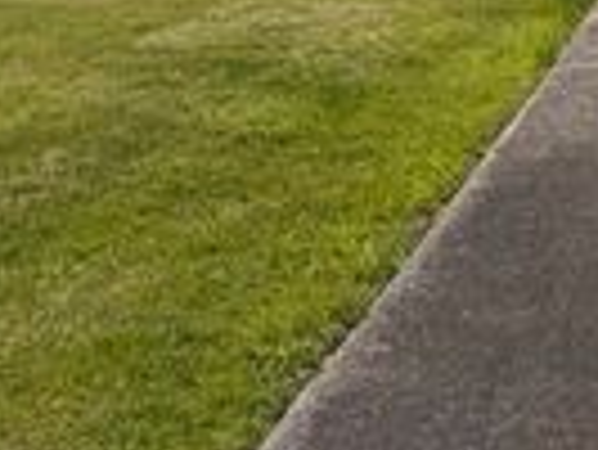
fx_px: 1556
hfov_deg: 19.3
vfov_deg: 14.7
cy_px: -322
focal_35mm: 90
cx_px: 868
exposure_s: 1/14286
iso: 80
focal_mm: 6.76
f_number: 1.78
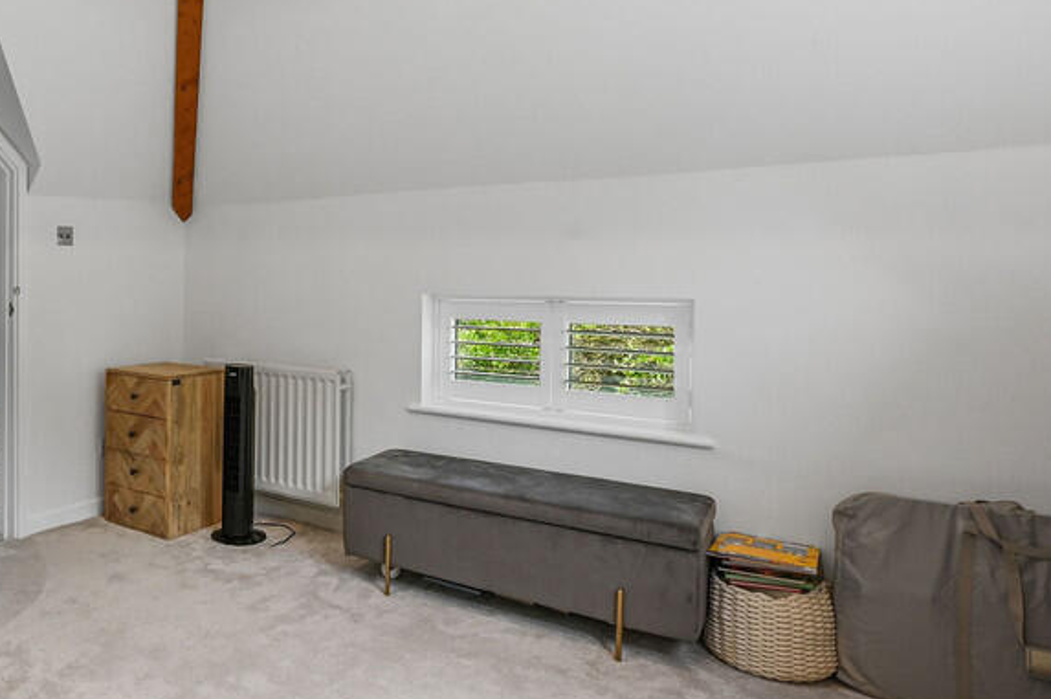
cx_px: 207
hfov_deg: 65.0
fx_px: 729
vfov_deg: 51.0
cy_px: 293
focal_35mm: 25
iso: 400
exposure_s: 1/5
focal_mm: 14
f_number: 8
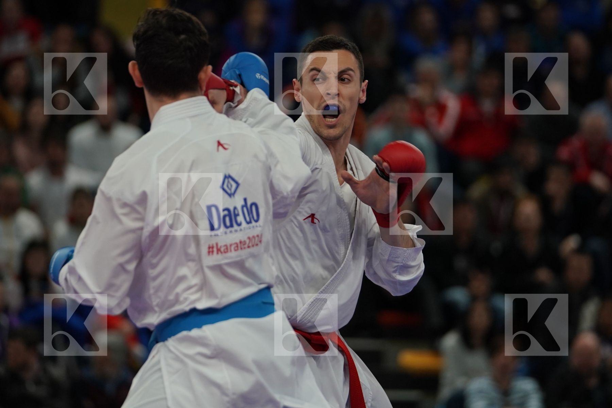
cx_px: 306
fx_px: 4607
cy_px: 204
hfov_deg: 7.6
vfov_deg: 5.1
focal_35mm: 271
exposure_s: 1/1000
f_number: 2.8
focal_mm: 181
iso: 1000
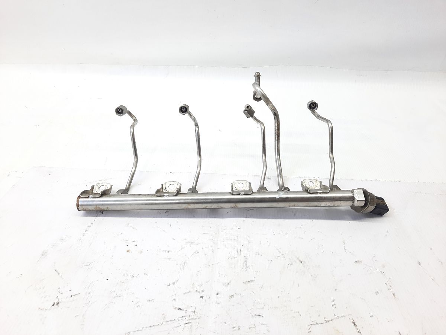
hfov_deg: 69.4
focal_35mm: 25
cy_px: 168
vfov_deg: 54.9
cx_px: 223
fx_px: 322
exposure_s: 1/50
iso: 80
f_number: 2
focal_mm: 4.6
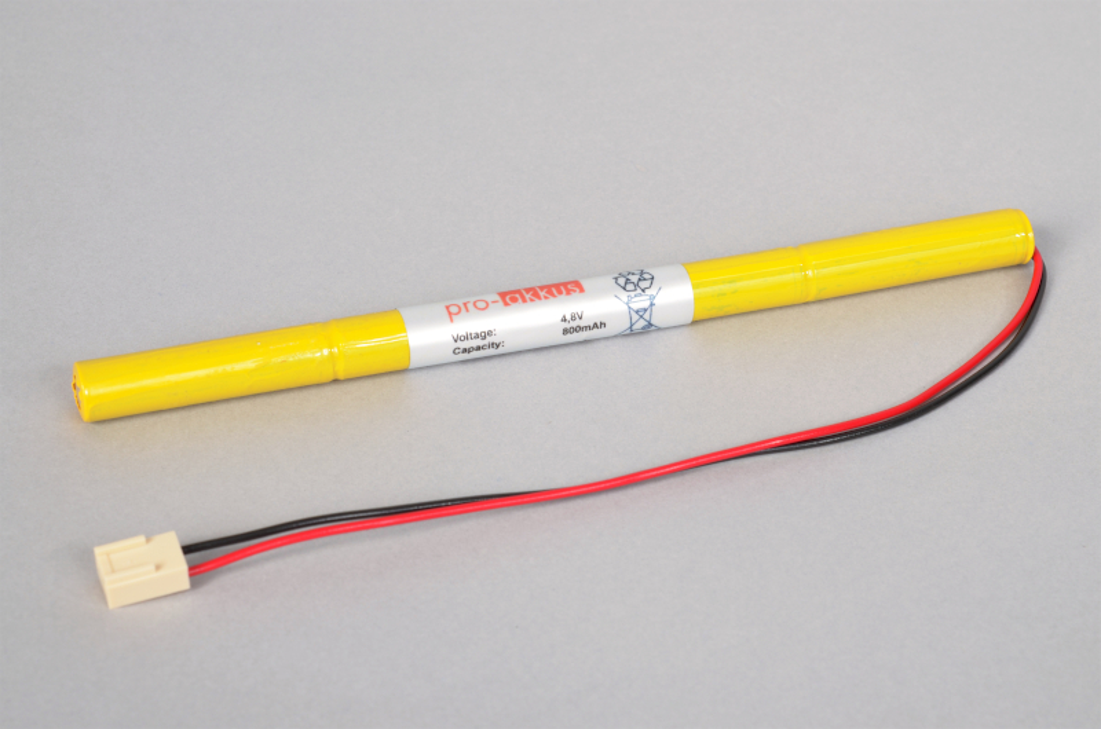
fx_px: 3205
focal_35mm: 105
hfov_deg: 19.5
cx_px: 550
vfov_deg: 13.0
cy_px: 364
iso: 200
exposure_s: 1/160
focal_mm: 70
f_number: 11
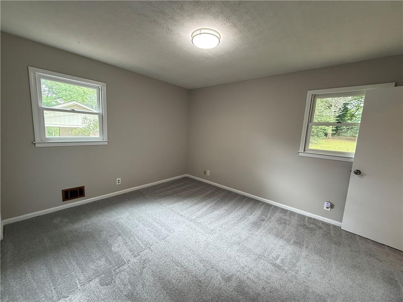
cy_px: 151
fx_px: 163
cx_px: 202
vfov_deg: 85.7
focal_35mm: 14
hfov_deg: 102.1
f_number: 2.2
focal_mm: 2.22
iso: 200
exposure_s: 1/60
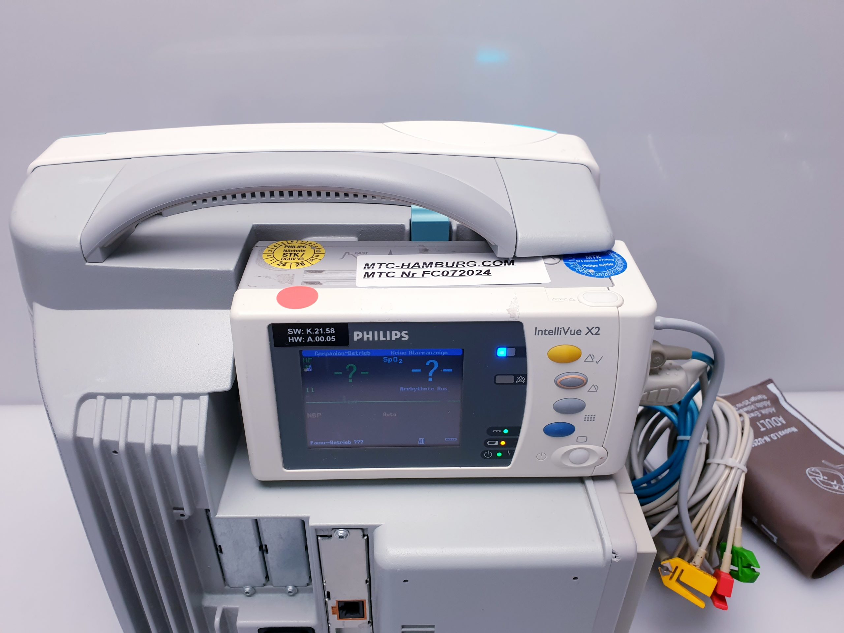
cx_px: 422
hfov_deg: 67.3
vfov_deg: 53.1
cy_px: 316
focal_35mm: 26
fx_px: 634
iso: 80
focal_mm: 4.3
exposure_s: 1/100
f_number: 2.4
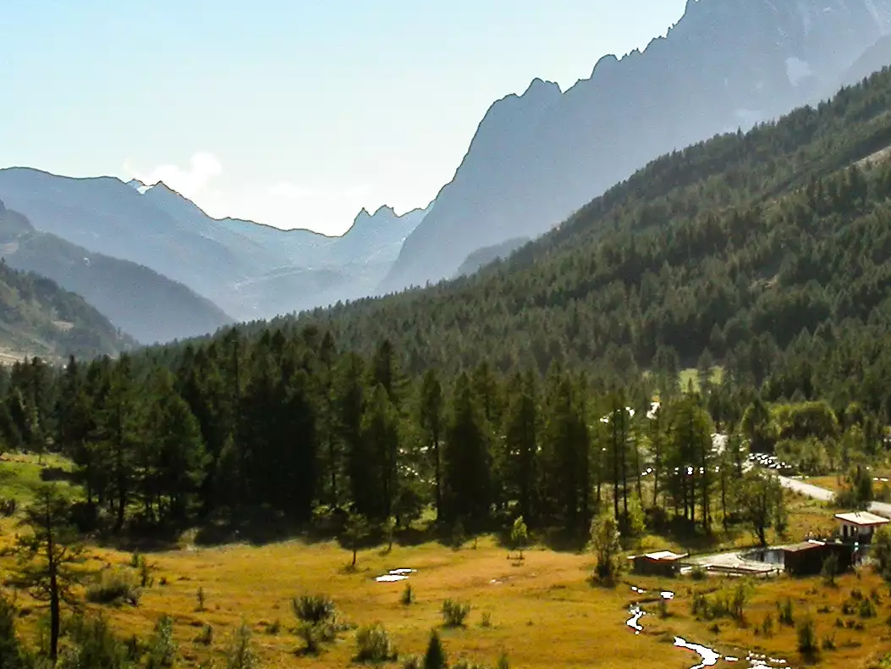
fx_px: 2111
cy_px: 191
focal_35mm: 82
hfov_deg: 23.8
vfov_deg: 17.9
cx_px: 555
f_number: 7.5
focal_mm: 7.85
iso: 100
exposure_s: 1/491
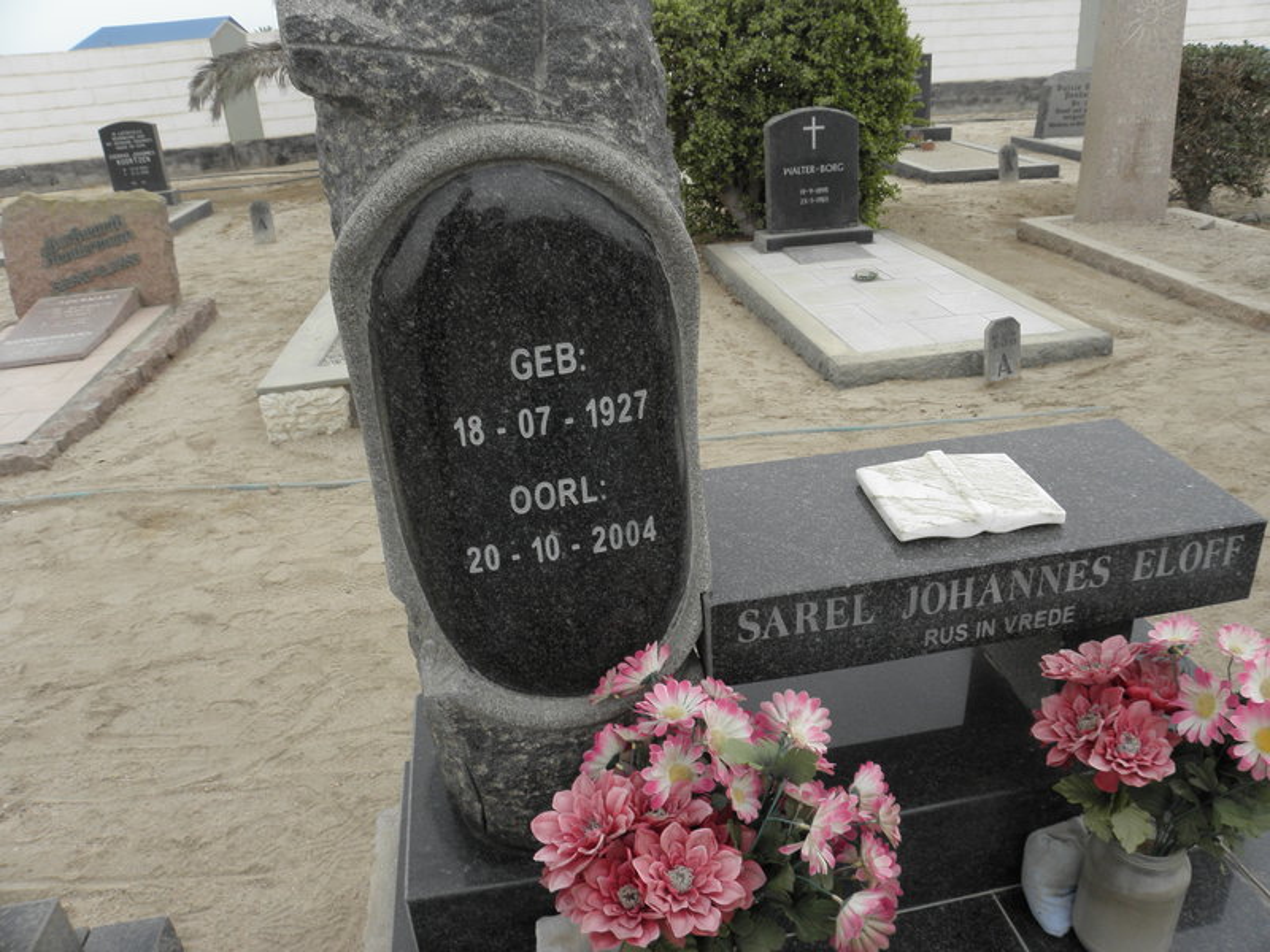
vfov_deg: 53.1
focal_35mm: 26
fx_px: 954
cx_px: 635
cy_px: 476
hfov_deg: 67.3
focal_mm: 4.6
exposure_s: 1/80
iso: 64
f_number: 5.6
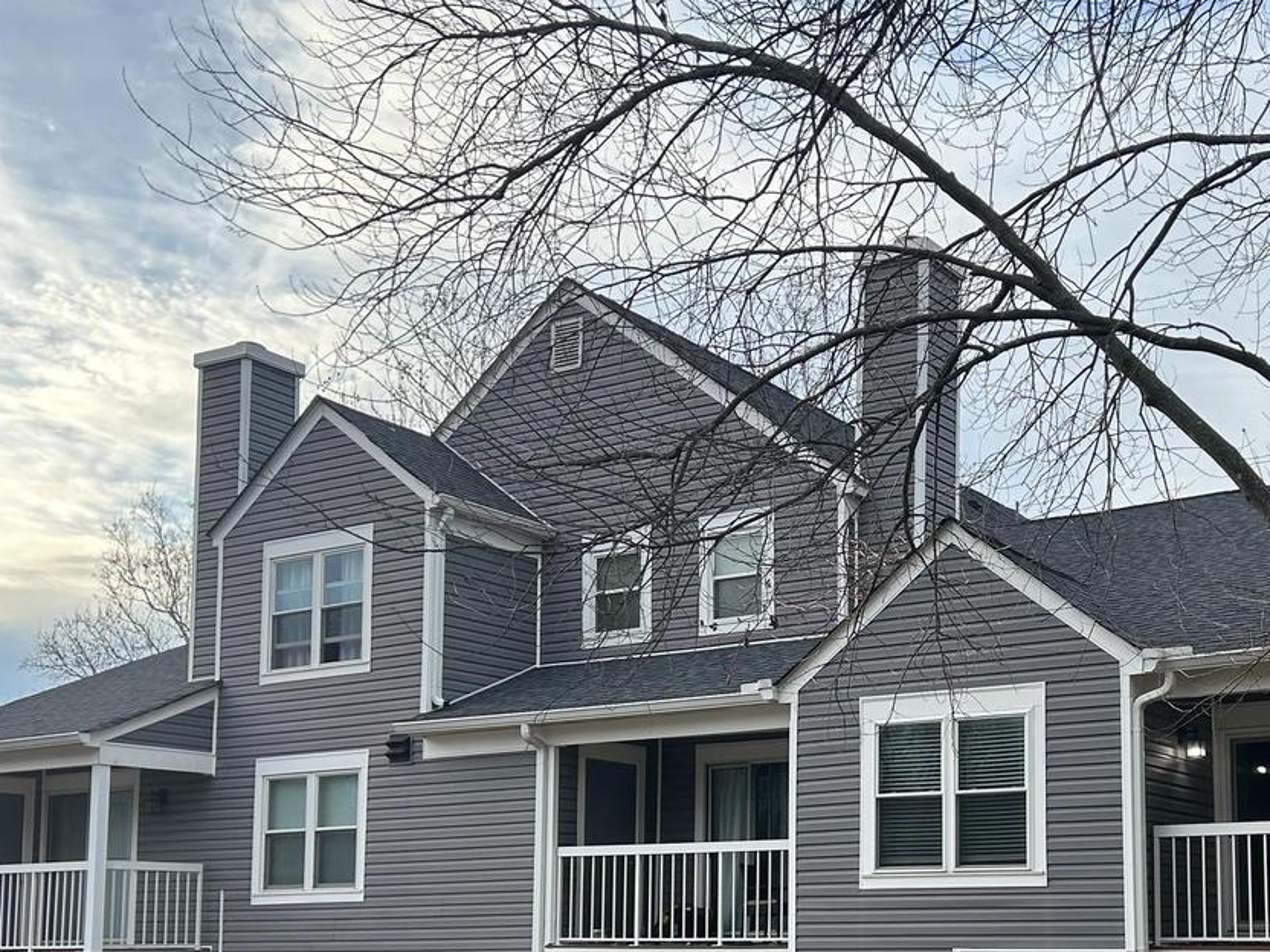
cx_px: 908
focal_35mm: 45
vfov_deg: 31.3
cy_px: 767
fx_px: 1651
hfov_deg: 41.2
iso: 50
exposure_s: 1/853
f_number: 1.5
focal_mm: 5.7
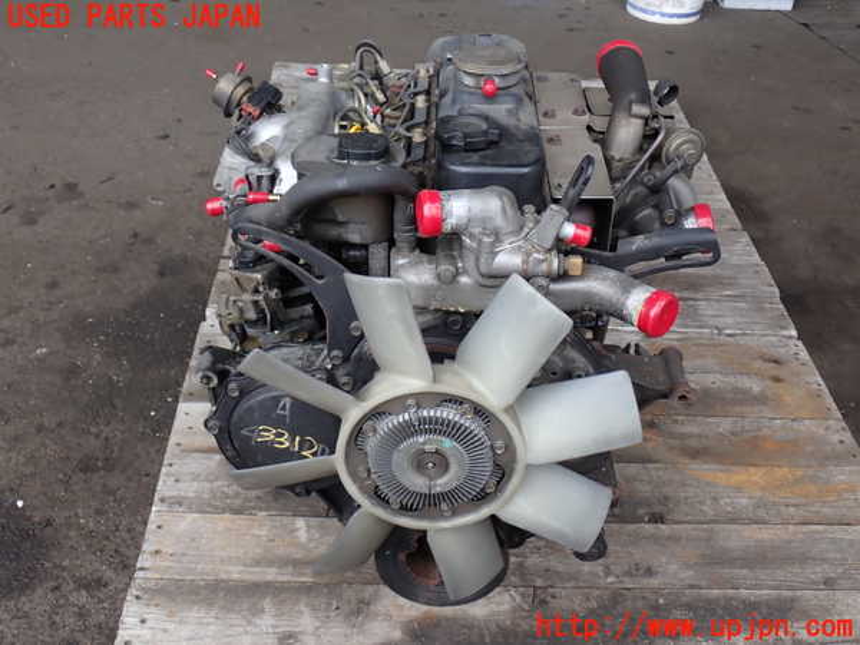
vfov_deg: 35.1
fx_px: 1019
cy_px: 322
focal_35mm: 41
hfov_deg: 45.8
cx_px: 430
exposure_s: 1/100
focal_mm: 7.31
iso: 100
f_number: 2.8
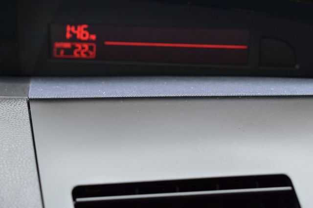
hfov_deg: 26.0
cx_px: 156
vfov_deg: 17.5
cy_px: 104
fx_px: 678
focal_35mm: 78
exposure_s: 1/40
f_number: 7.1
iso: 400
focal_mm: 52
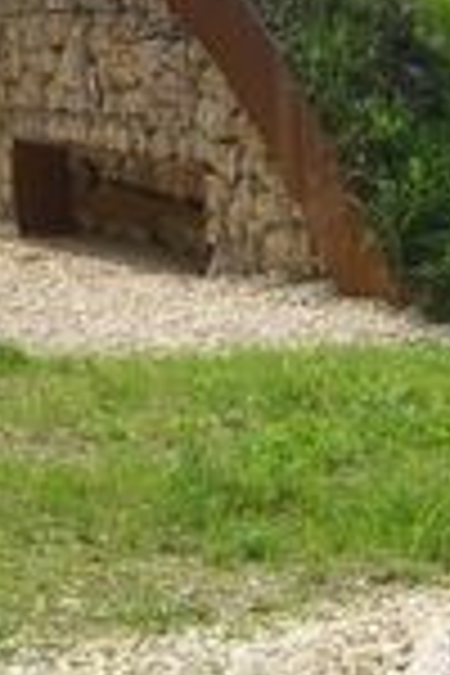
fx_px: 2906
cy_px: 126
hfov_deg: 8.9
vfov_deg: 13.2
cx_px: 290
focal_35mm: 155
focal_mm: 6.2
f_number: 4.3
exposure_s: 1/250
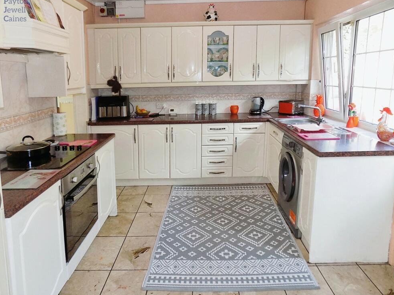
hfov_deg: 71.6
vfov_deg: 56.8
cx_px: 199
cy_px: 150
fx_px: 273
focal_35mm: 24
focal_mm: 4
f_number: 3.1
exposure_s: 1/30
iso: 125
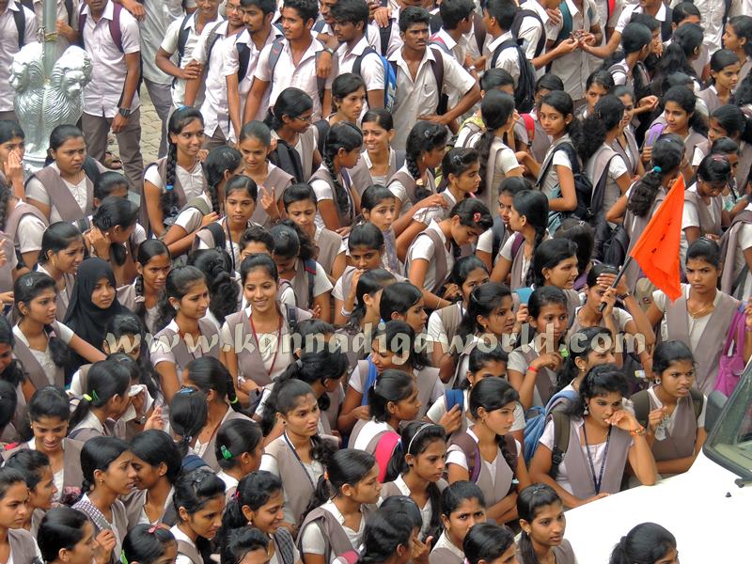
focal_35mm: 155
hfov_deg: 12.7
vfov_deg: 9.6
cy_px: 282
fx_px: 3367
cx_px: 376
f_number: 4.4
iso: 180
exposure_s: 1/160
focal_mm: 27.6
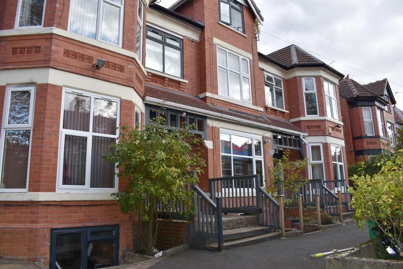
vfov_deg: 47.9
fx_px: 302
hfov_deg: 67.4
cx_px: 202
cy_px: 134
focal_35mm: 27
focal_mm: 18
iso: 100
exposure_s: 1/125
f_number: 5.6
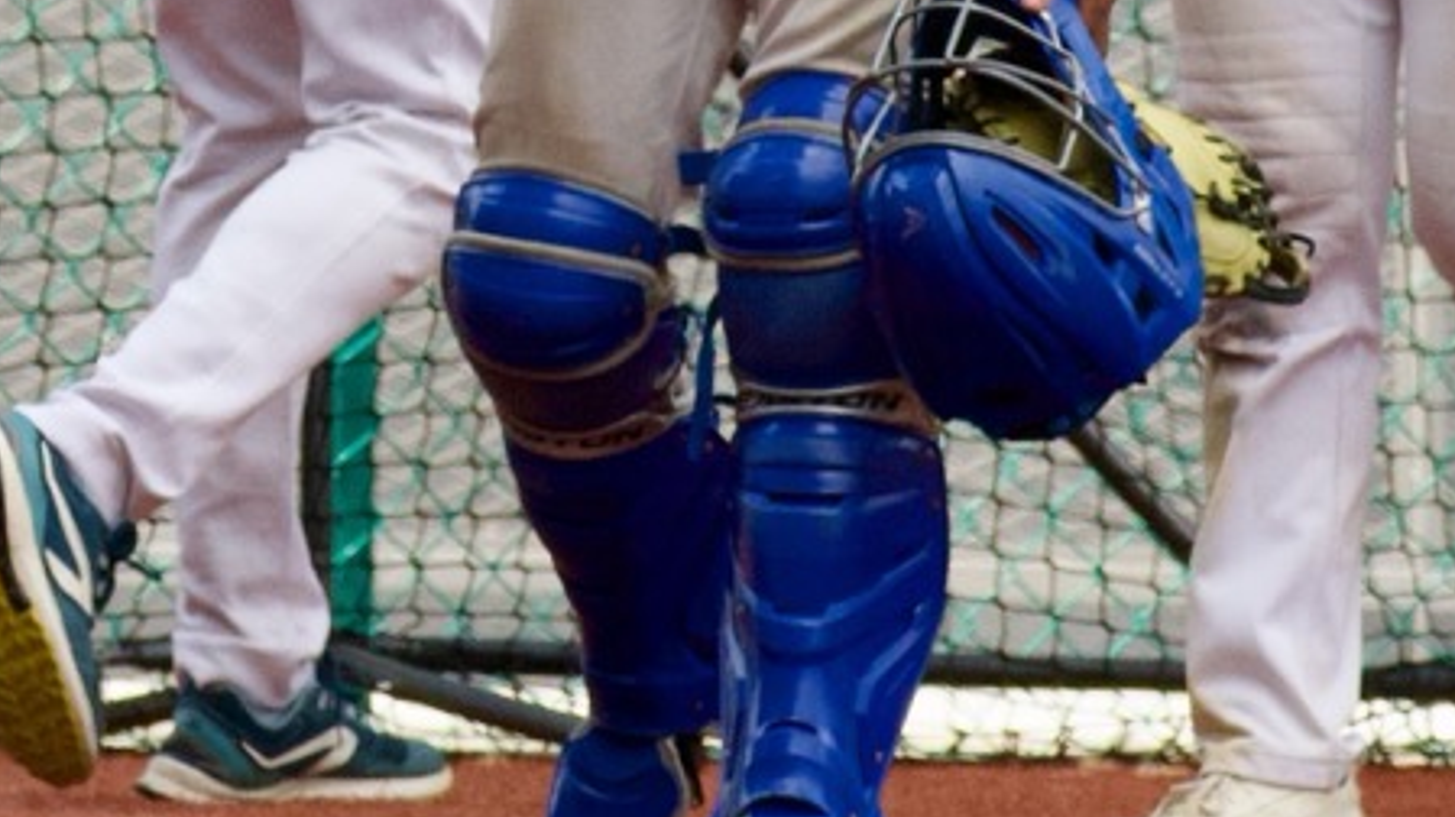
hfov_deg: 2.7
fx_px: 31118
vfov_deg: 1.5
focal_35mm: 807
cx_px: -868
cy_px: -449
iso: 640
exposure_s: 1/1600
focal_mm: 144
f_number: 5
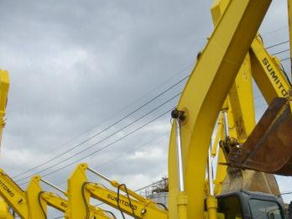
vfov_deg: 21.2
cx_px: 208
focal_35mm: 68
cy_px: 191
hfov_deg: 28.3
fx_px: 574
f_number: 5.6
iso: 100
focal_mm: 6.2
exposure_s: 1/400
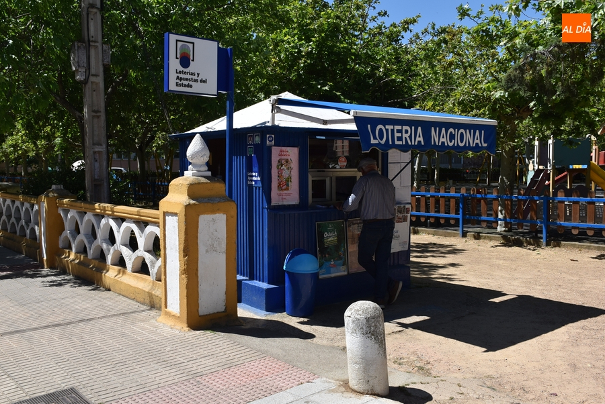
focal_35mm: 34
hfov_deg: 55.1
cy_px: 202
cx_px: 302
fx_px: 580
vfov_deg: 38.4
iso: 200
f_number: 9
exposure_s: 1/320
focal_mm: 23
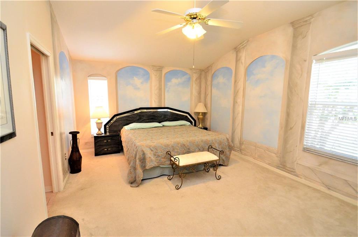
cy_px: 118
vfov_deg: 77.0
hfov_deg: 100.5
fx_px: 149
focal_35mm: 15
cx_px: 179
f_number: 5.6
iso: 2800
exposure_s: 1/60
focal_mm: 10
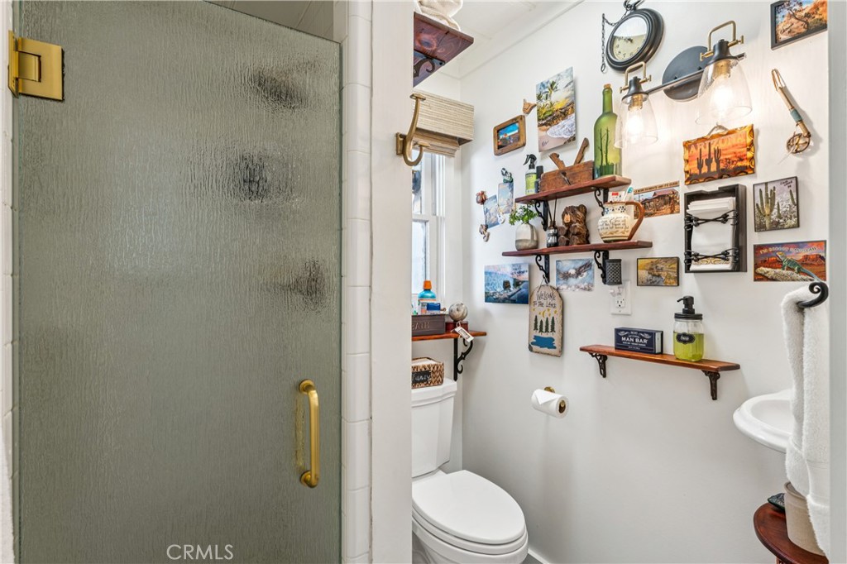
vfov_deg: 67.3
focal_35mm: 18
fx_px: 423
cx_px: 424
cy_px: 282
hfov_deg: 90.0
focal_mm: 18
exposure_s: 1/1.67
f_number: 13
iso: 100
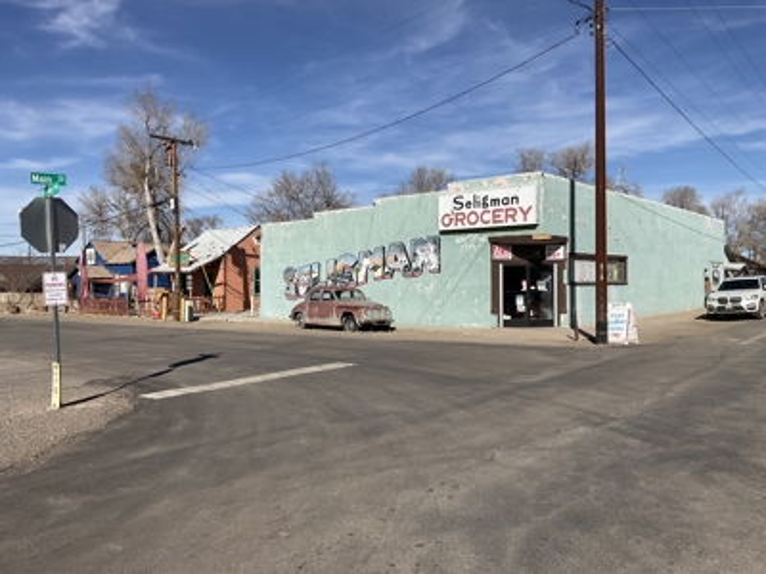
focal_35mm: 29
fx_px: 642
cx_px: 383
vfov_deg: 48.2
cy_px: 287
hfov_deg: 61.7
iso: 20
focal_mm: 3
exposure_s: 1/3534
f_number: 1.8
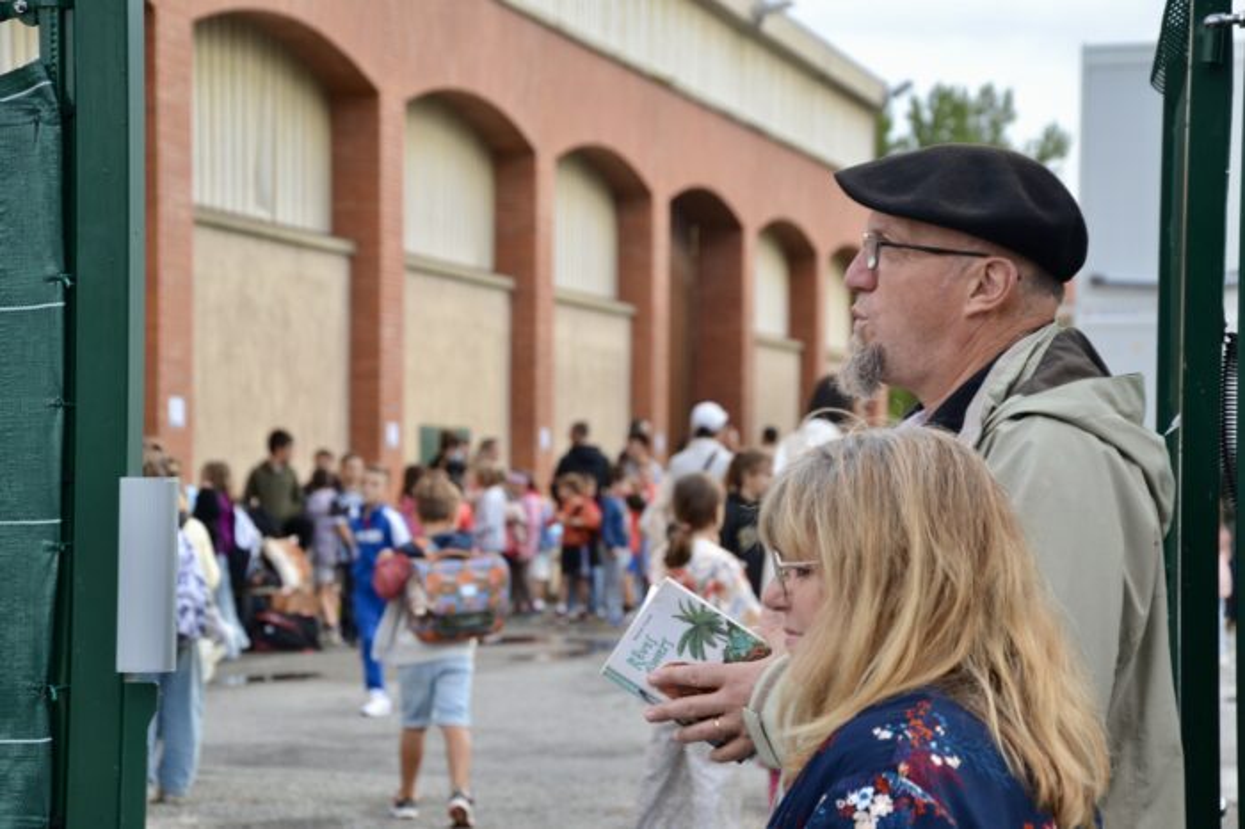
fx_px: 4148
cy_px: 414
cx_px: 622
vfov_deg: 11.4
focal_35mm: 120
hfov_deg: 17.1
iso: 360
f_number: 5.6
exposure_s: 1/125
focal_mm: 80
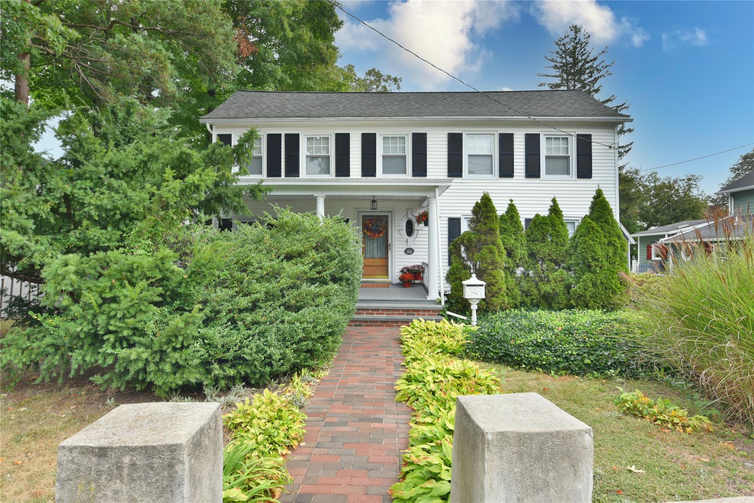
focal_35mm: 19
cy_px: 252
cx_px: 377
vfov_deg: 64.6
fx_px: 398
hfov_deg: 86.9
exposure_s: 1/50
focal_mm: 19
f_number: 9
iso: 320
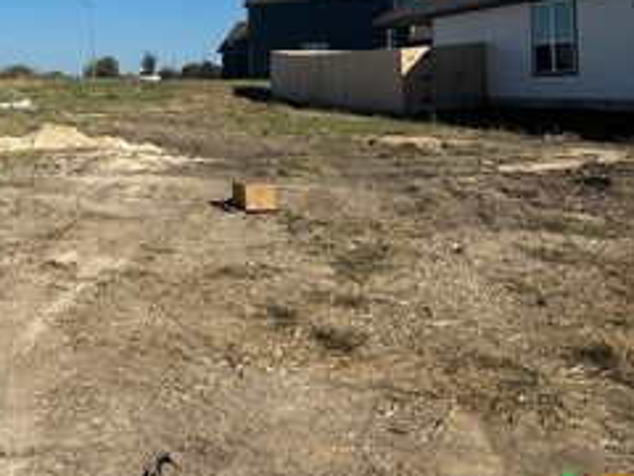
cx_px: 82
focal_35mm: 50
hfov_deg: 36.2
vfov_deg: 27.9
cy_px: 38
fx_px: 916
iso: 80
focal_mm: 6.86
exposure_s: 1/8197
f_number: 1.78
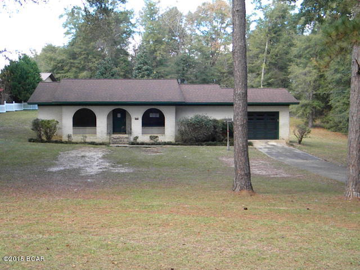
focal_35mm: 49
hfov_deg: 38.9
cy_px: 135
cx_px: 180
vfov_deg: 29.7
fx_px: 510
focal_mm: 8.8
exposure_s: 1/440
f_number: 4
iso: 720
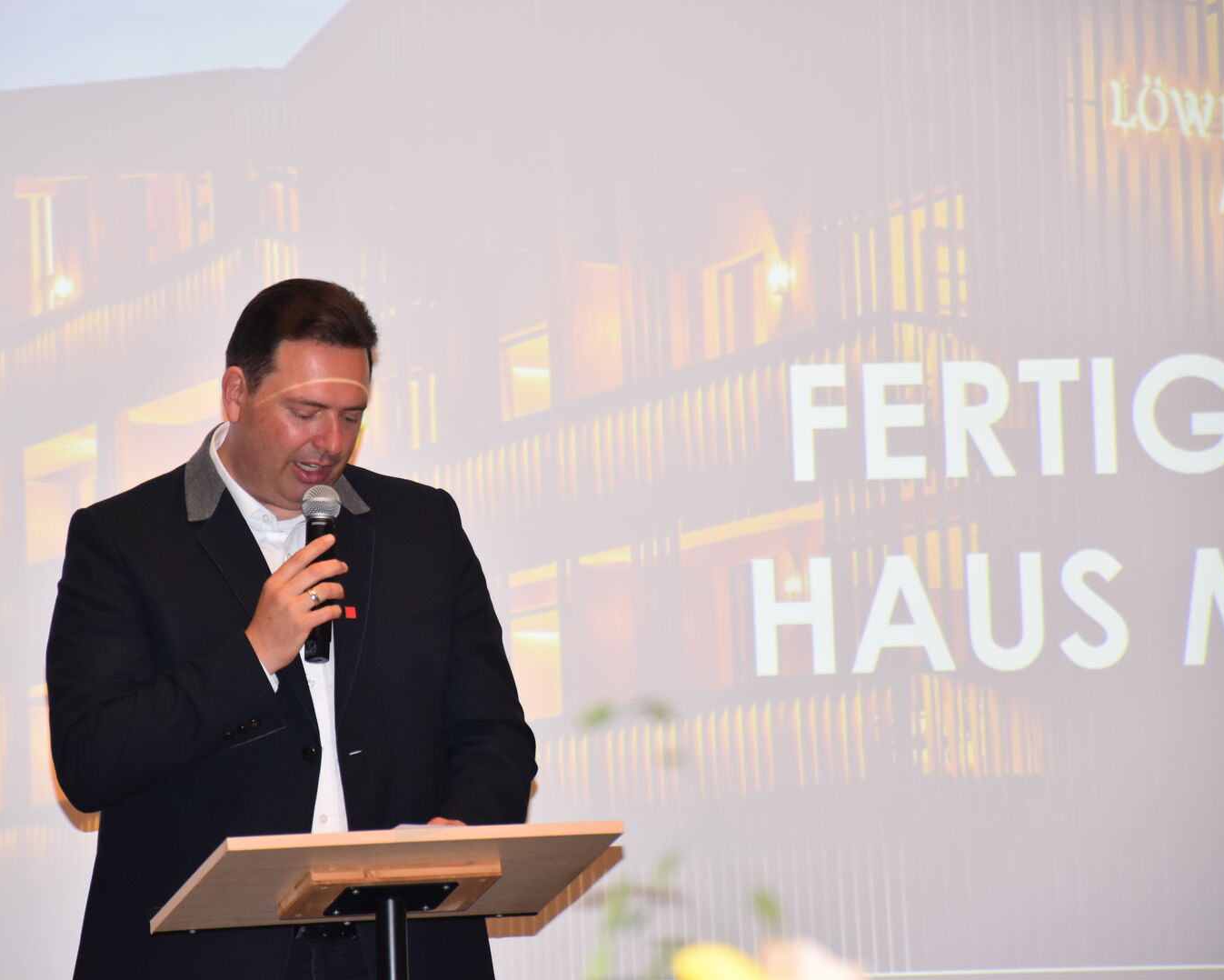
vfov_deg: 6.5
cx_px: 501
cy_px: 490
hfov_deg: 8.2
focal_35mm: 237
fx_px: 8587
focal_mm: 140
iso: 800
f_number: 5.6
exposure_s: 1/80
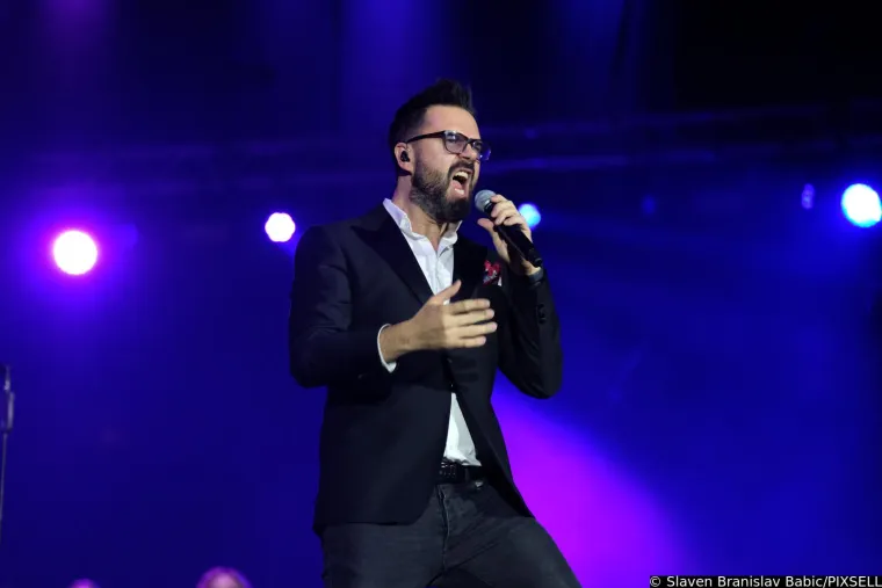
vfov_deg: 7.7
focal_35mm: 179
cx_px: 441
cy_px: 294
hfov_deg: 11.5
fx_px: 4386
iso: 4000
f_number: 2.8
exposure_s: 1/400
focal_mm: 119.2
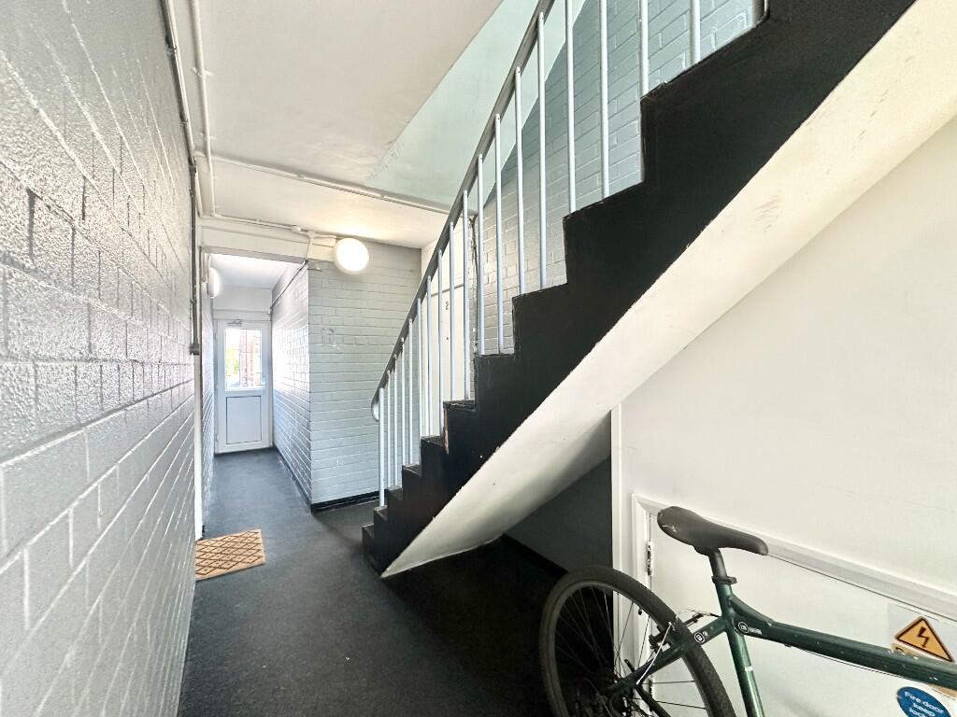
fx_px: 387
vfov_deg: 85.7
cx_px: 478
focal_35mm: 14
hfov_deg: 102.1
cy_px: 358
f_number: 2.2
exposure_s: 1/100
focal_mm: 2.22
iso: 320
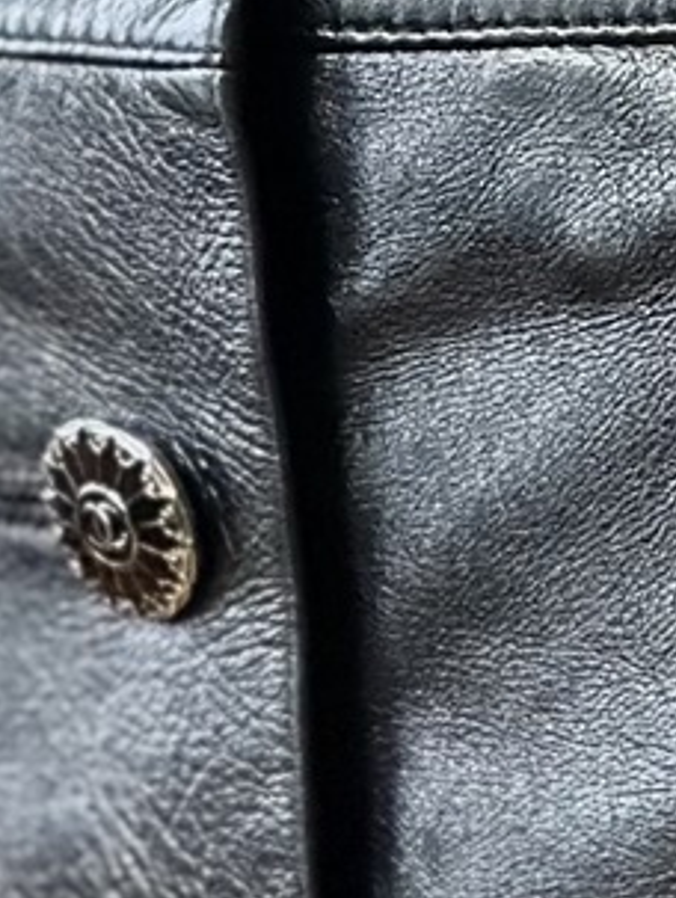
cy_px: 1280
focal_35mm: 319
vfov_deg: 6.1
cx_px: 901
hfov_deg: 4.6
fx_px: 8289
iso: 320
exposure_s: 1/50
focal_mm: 6.86
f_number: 1.78
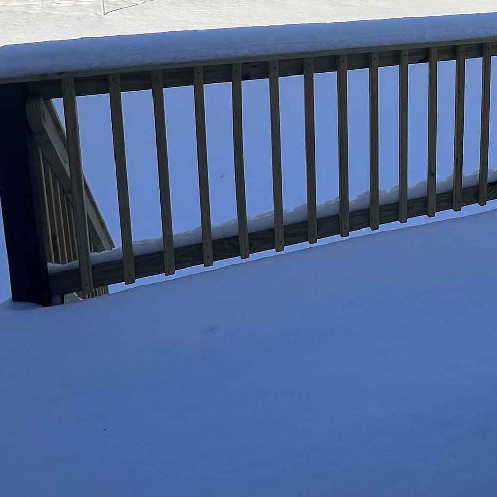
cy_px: 16
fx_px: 585
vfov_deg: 41.0
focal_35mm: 36
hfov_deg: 40.0
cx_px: 505
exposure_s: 1/1143
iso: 32
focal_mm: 1.57
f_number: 1.8
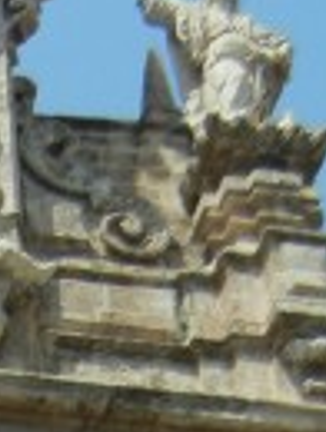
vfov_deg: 10.1
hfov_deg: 8.2
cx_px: -186
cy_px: 944
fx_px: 2215
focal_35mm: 177
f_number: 7
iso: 160
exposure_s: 1/373
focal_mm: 5.4
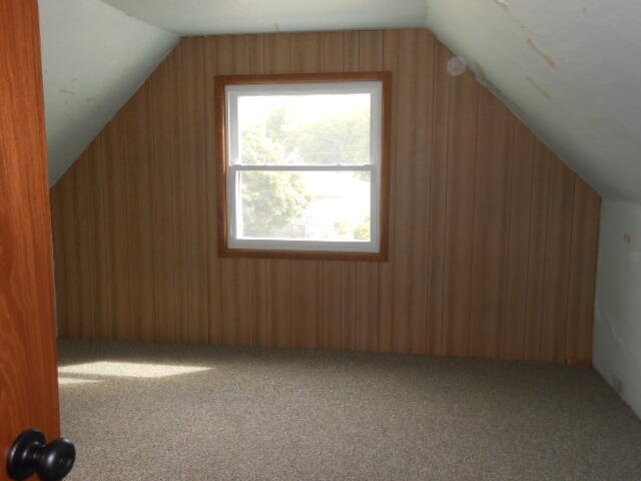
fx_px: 556
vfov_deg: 46.8
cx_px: 320
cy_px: 240
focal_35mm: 30
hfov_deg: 60.0
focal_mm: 5.3
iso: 125
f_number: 3.8
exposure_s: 1/30
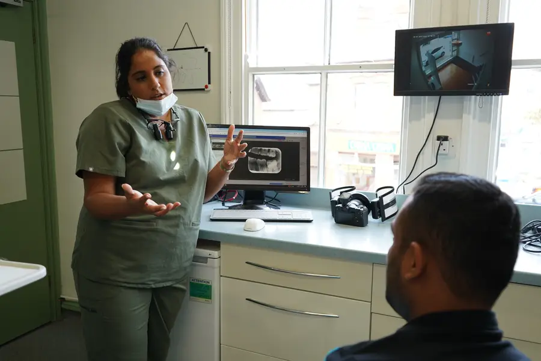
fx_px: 451
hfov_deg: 61.9
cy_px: 180
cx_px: 270
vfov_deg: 43.6
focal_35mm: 30
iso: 400
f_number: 4
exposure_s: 1/160
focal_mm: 30
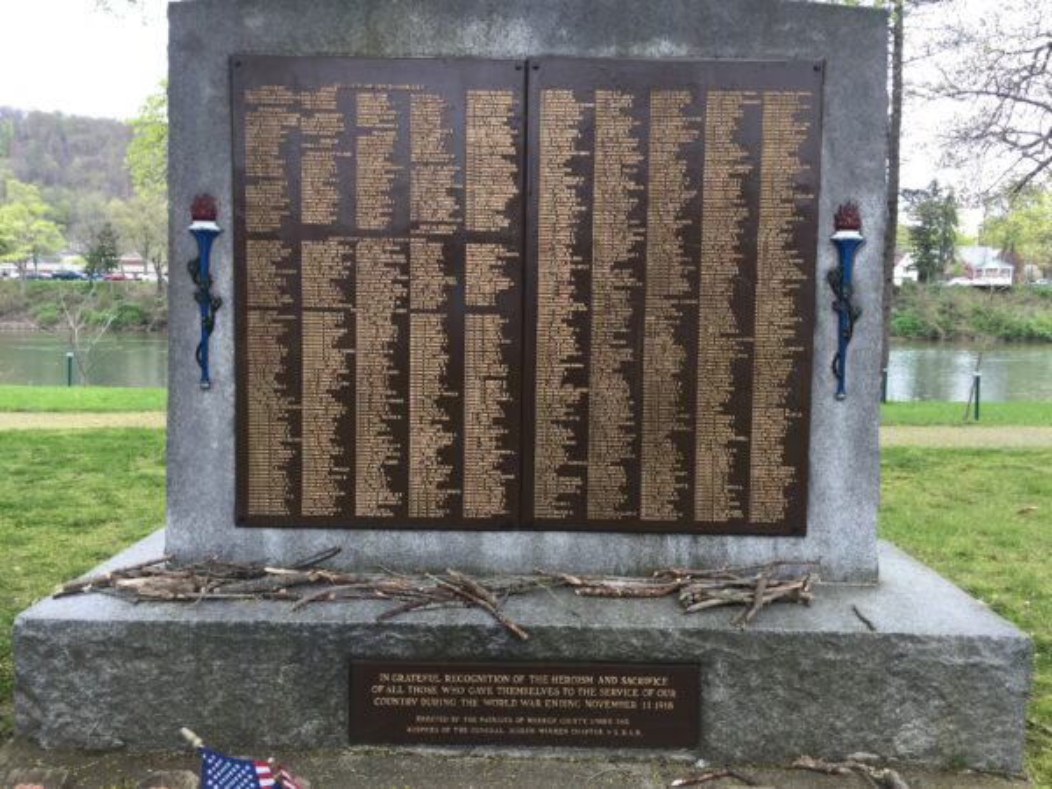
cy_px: 394
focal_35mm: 29
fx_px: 881
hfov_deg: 61.7
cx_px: 526
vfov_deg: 48.2
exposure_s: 1/120
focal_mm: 4.15
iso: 40
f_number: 2.2
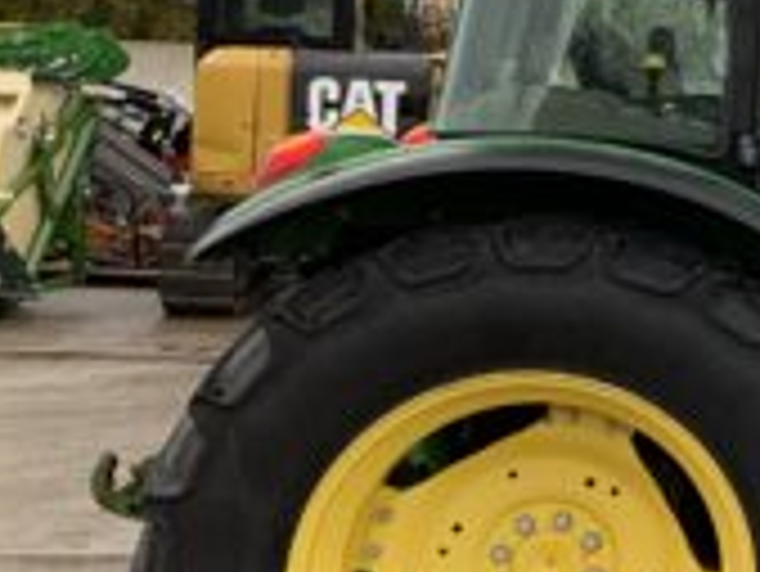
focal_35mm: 110
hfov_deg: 15.5
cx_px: 1349
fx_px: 2417
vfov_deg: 13.4
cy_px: 153
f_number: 1.8
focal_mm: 3
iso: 16
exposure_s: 1/122
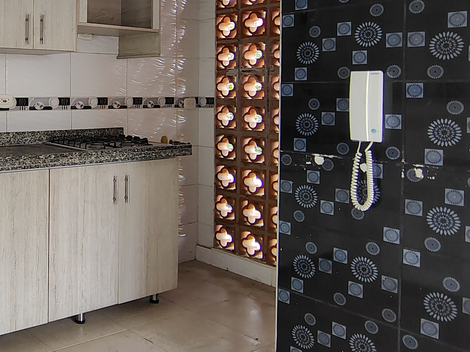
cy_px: 101
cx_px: 7
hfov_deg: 41.9
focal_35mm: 39
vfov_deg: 36.2
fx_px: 529
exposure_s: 1/60
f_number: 2.2
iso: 150
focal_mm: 2.13
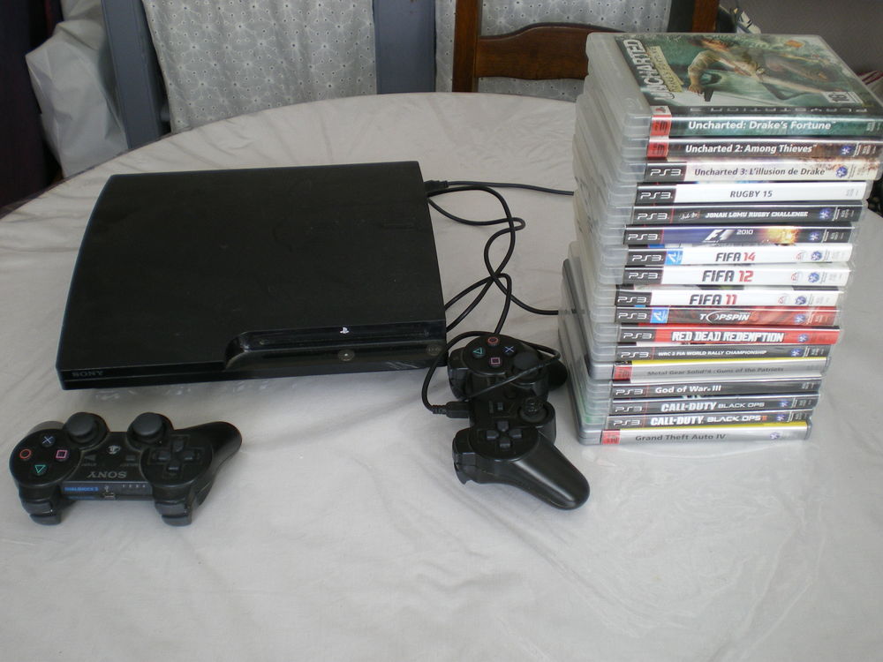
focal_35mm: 42
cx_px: 442
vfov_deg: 34.3
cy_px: 331
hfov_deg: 44.8
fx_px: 1071
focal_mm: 7.4
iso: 125
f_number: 3.5
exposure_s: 1/50
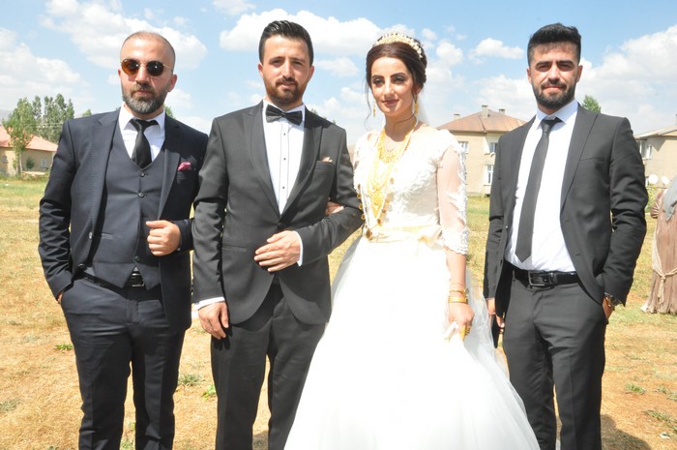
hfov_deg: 57.3
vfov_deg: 39.9
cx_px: 338
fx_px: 620
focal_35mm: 33
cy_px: 225
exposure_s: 1/200
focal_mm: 22
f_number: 25
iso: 1250
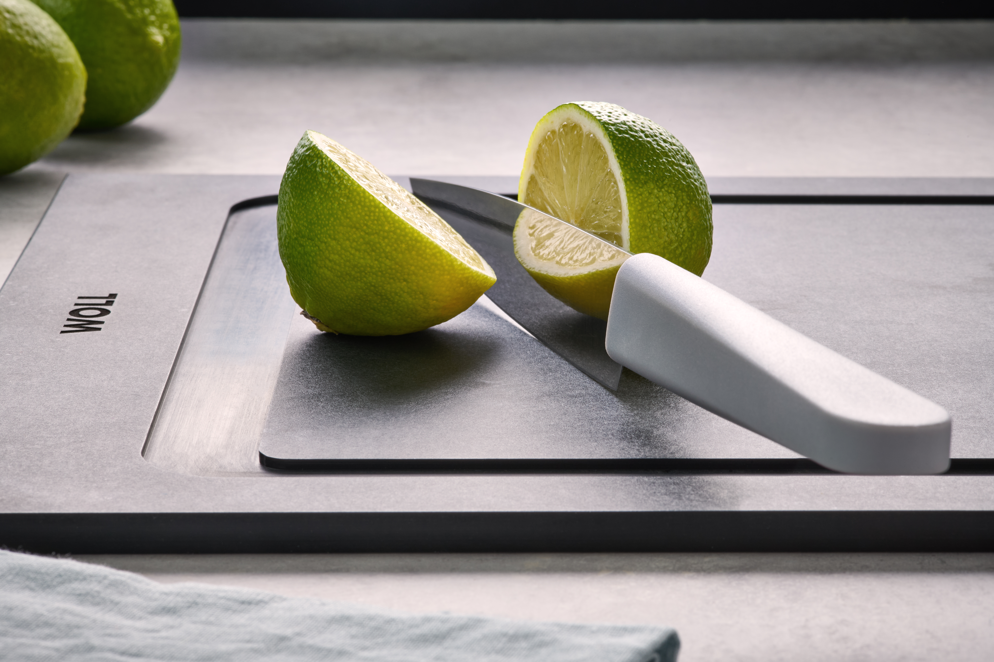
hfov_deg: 19.5
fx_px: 2899
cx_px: 497
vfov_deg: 13.0
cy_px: 331
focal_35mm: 105
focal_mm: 105
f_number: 36
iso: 100
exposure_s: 1/250
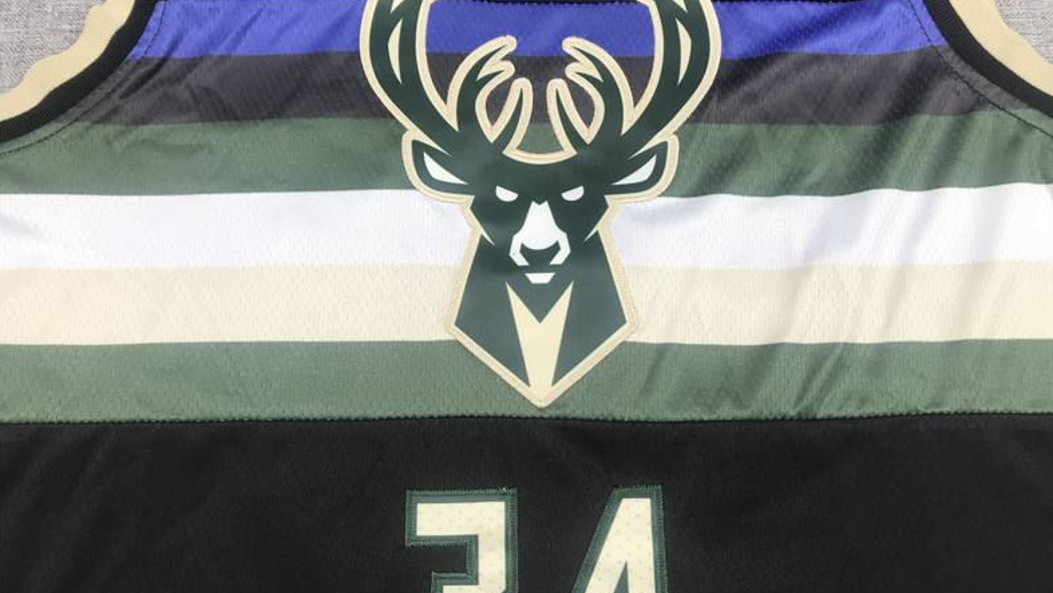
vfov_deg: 37.8
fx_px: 866
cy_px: 329
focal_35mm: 31
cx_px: 529
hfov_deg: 62.6
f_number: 1.8
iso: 32
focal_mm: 3.99
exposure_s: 1/50
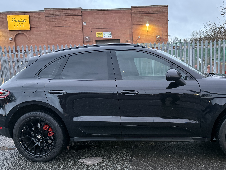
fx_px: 229
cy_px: 104
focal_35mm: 35
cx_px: 148
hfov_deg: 51.8
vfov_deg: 40.5
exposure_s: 1/43
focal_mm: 6.76
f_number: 1.78
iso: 800
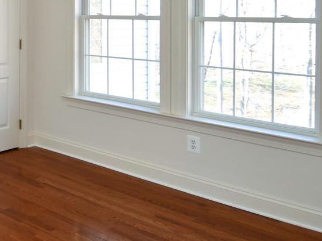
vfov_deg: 30.6
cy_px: 21
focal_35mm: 45
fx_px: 418
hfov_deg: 34.0
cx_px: -64
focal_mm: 12
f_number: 4
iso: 200
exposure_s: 1/60
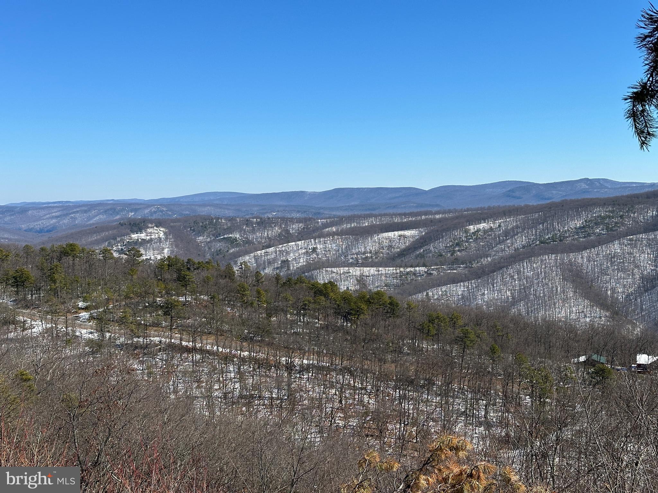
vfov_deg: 30.3
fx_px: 912
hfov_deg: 39.7
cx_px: 329
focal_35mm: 48
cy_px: 246
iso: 64
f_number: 1.78
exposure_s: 1/4367
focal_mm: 6.86
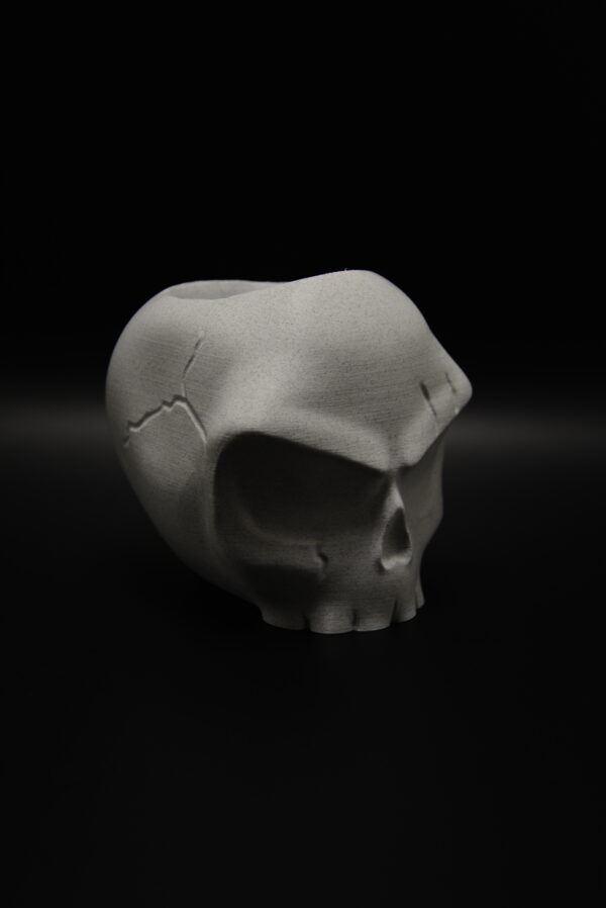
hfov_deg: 22.7
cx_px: 303
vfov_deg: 33.4
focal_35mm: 60
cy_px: 454
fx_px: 1513
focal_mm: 40
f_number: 4.5
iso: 400
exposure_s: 1/80
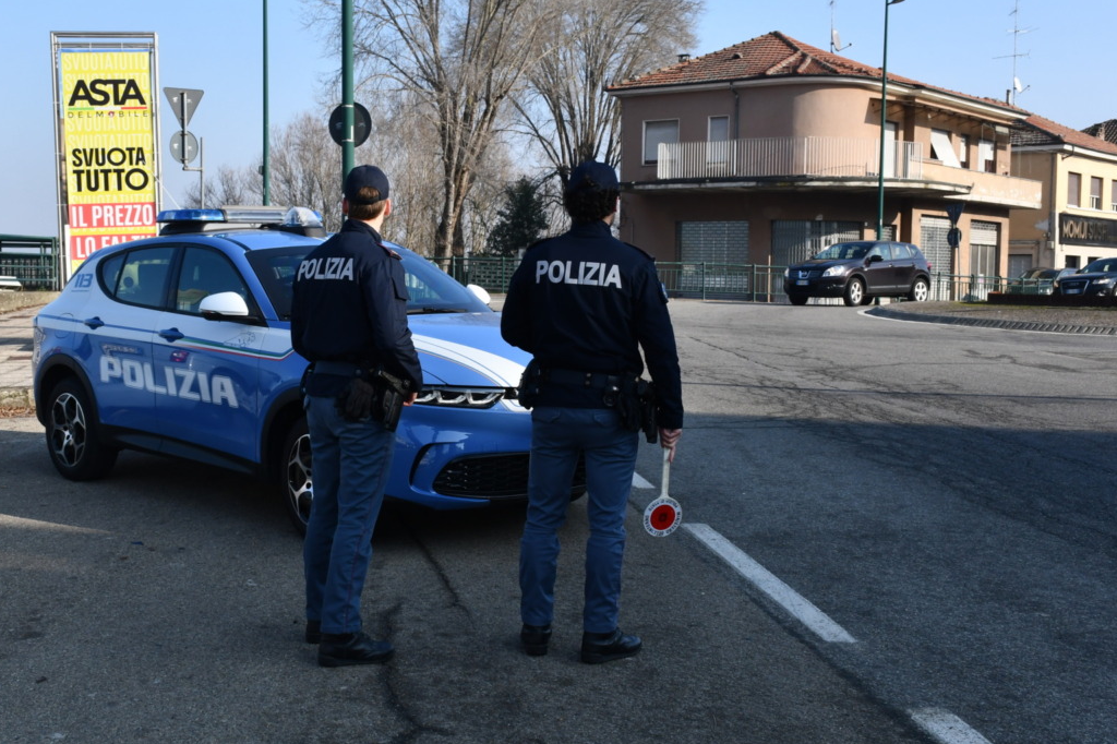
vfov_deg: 29.8
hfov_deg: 43.5
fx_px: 1396
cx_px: 473
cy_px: 349
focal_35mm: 45
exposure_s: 1/400
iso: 400
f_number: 10
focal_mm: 24
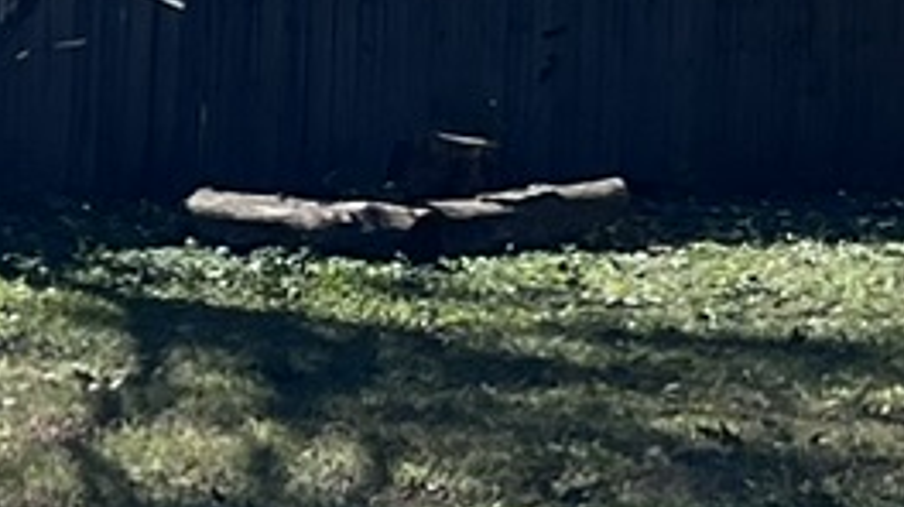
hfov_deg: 9.2
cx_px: -955
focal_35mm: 220
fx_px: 5269
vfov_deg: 5.5
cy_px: -243
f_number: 1.5
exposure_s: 1/3968
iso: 50
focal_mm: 5.7
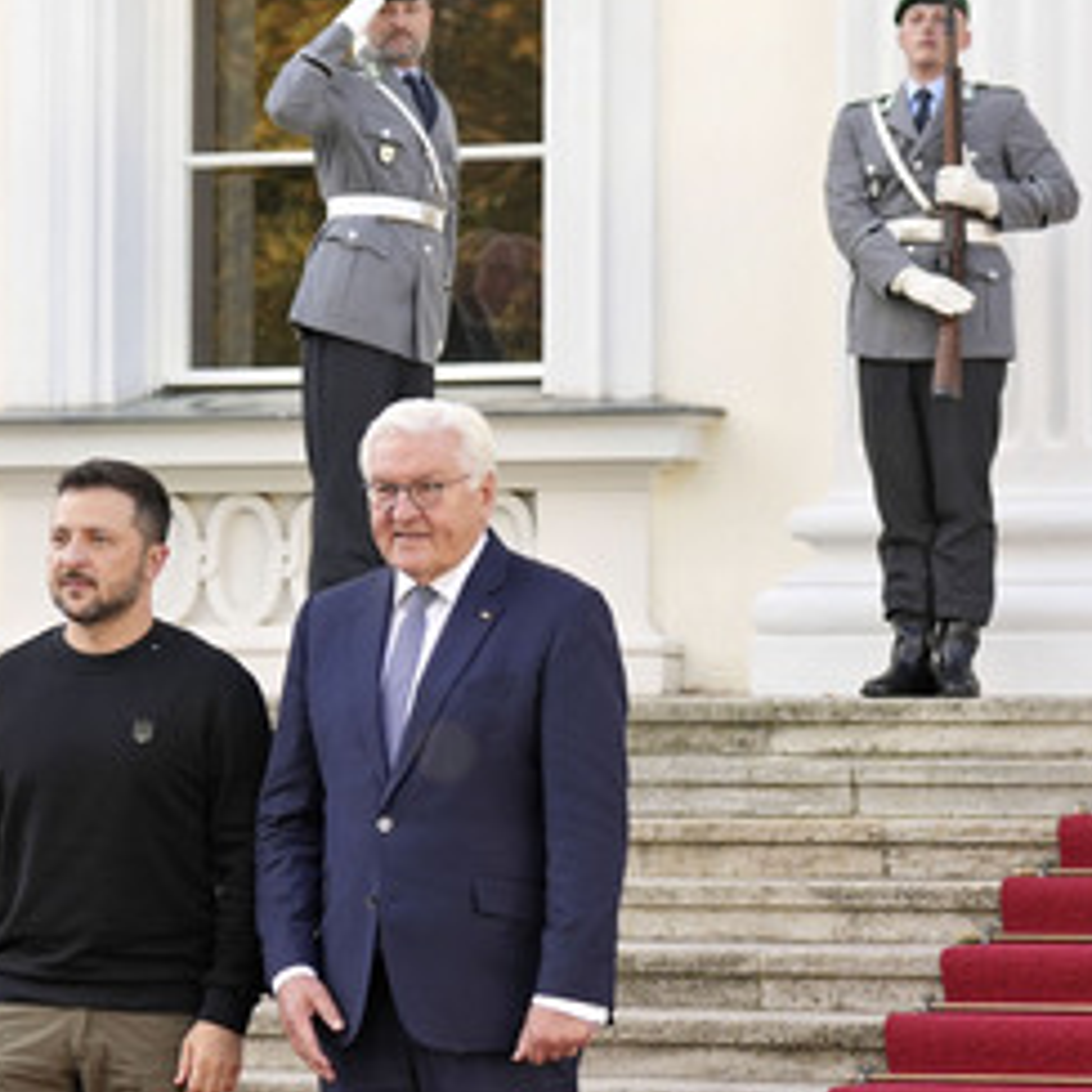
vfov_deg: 9.5
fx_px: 6567
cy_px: 618
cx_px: 333
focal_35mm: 184
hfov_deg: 9.5
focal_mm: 78
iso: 400
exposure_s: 1/250
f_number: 5
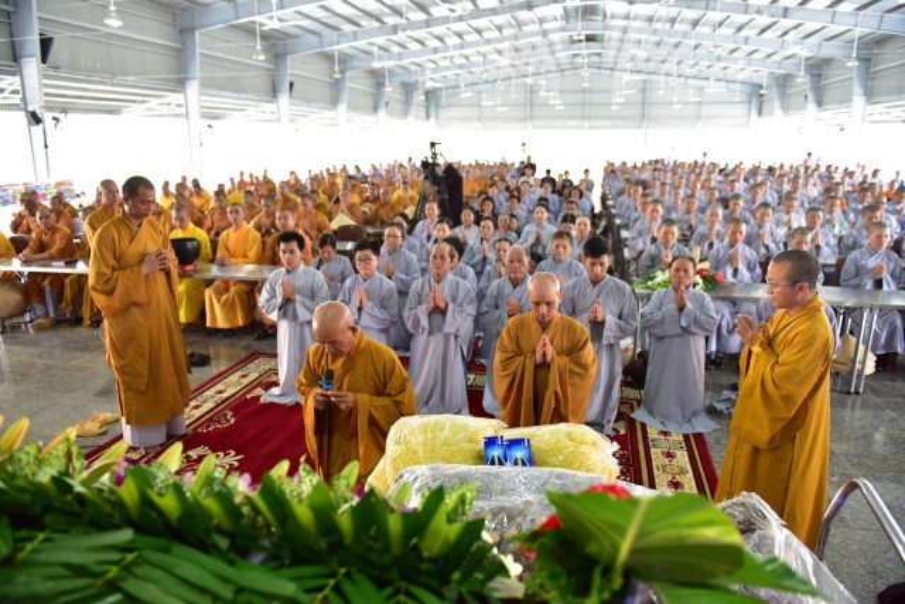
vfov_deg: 53.2
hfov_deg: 73.7
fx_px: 603
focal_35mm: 24
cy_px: 302
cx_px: 452
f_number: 2.8
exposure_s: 1/125
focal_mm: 24
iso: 1600
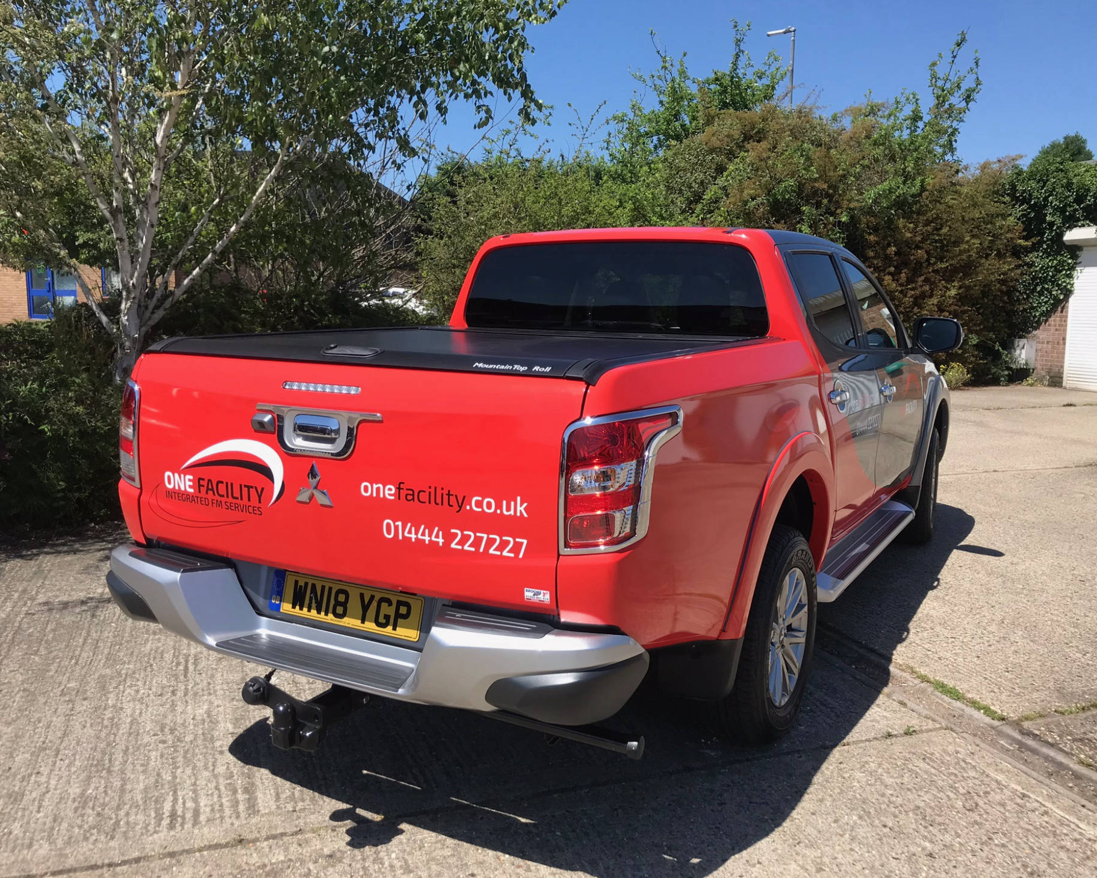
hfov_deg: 58.7
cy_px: 434
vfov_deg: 48.5
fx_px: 974
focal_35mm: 30
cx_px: 572
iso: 20
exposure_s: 1/1597
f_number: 1.8
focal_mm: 3.99
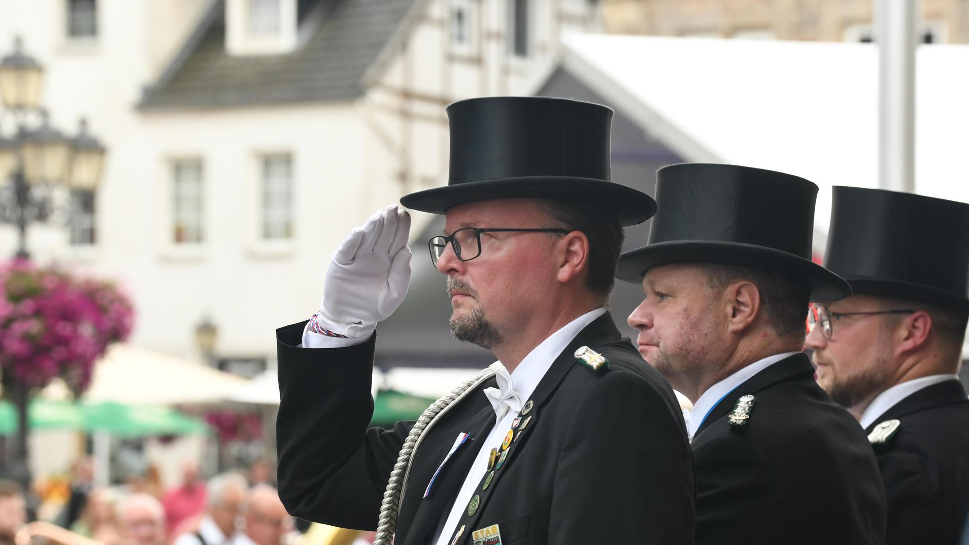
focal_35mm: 158
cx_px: 483
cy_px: 323
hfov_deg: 13.6
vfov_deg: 7.7
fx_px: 4060
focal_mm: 100
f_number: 5
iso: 640
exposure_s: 1/125
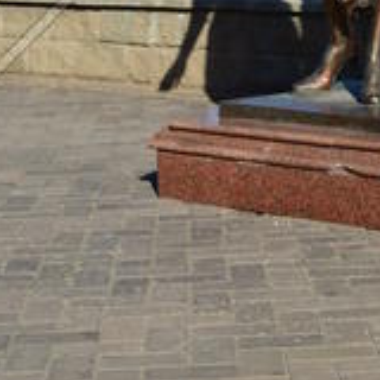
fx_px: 1490
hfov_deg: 14.5
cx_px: 258
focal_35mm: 120
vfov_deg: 13.7
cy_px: -192
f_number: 9
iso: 100
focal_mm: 26
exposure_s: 1/250
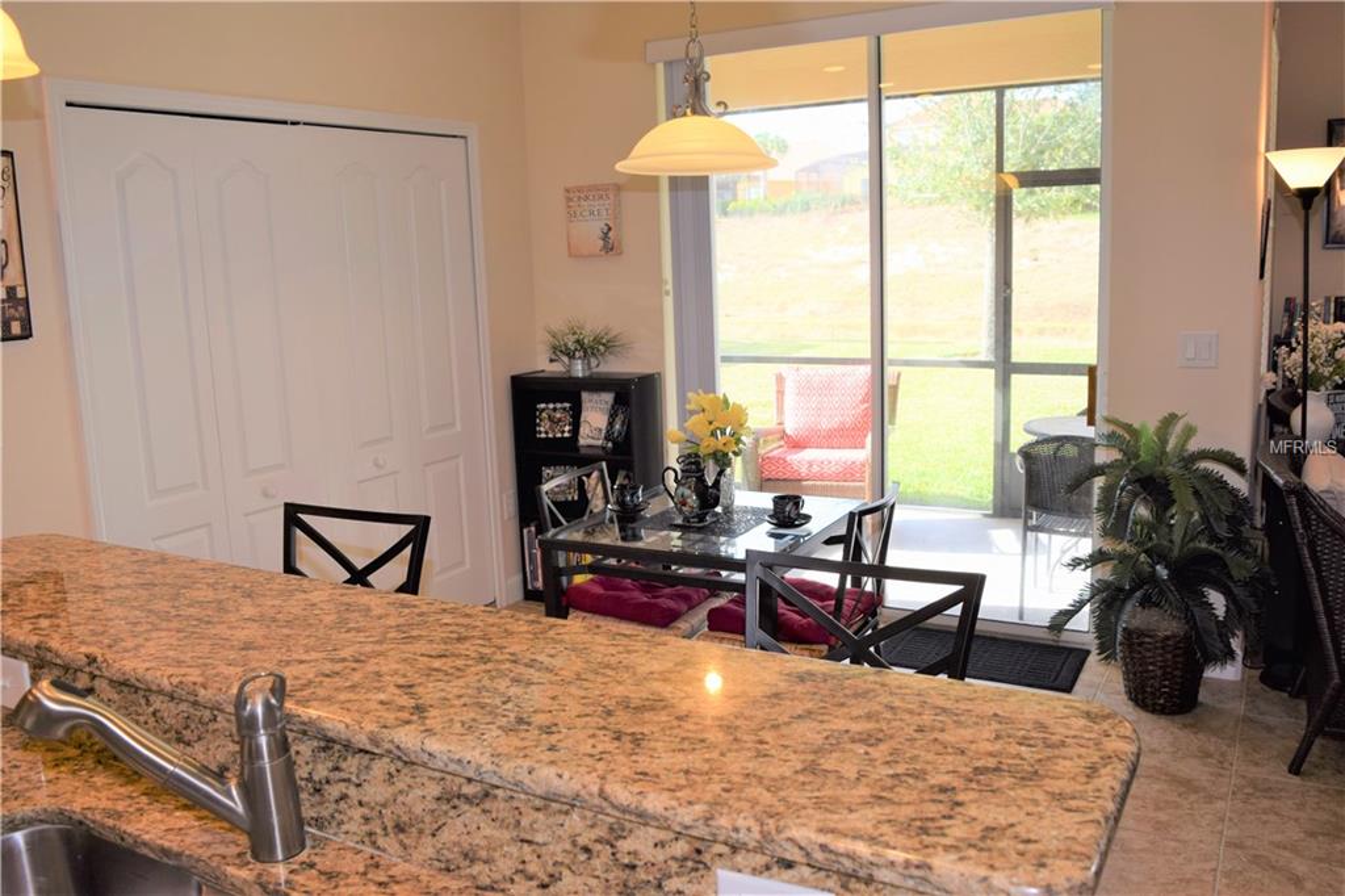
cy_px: 448
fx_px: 1120
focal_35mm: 30
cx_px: 672
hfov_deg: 61.9
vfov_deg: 43.6
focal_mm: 20
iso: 250
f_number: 5.6
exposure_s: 1/125
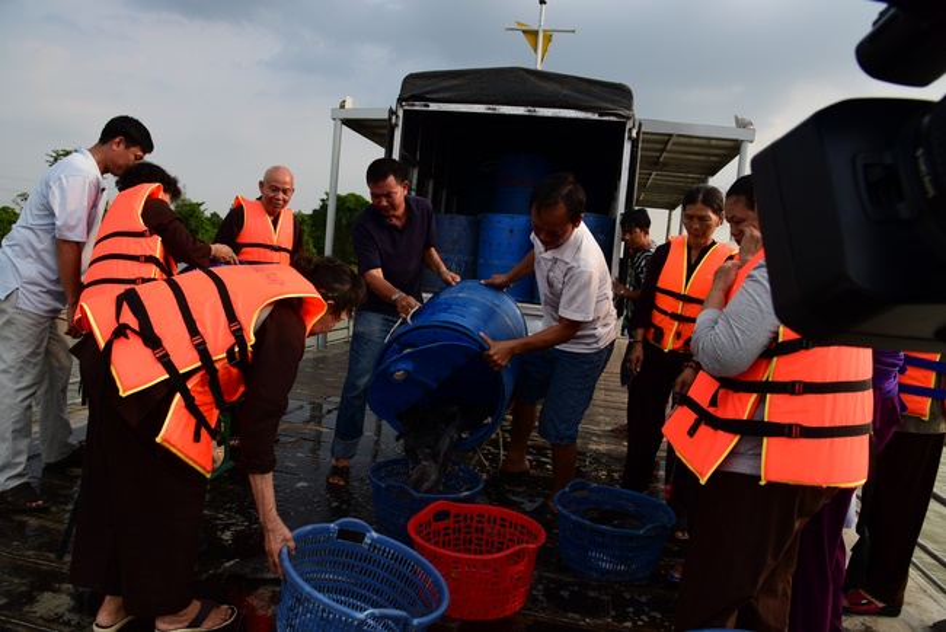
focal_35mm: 24
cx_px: 473
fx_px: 631
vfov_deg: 53.2
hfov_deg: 73.7
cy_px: 316
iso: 200
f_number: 11
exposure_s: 1/125
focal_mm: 24
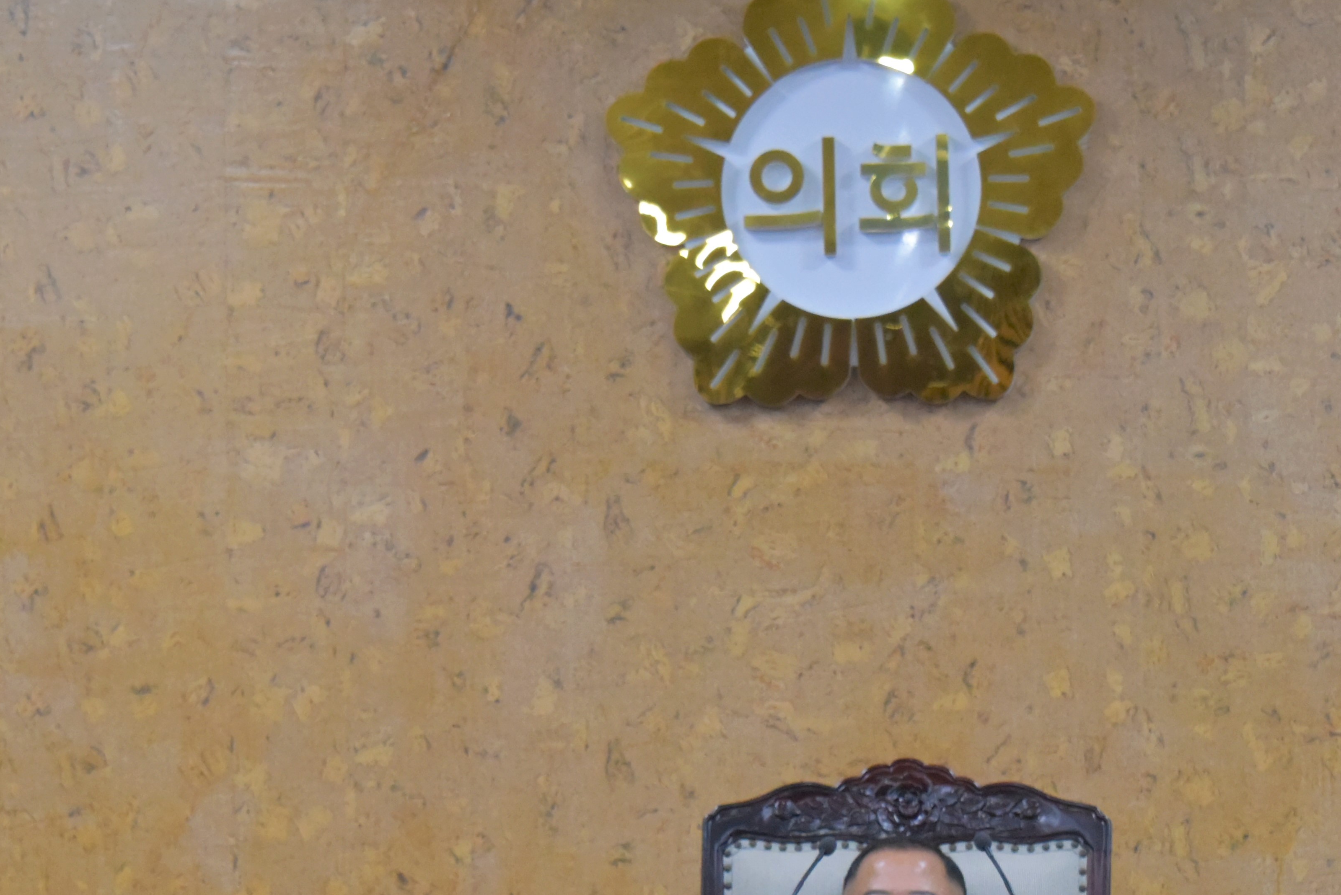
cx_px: 804
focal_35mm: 230
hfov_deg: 8.9
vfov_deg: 6.0
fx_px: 8570
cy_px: 1007
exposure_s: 1/100
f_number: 9
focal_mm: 100
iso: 4000
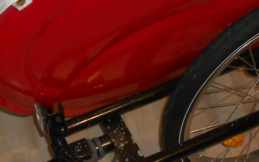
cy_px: -92
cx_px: 143
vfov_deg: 10.3
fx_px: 868
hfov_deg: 17.0
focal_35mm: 123
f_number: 3.9
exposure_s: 1/30
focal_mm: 6.7
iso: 200
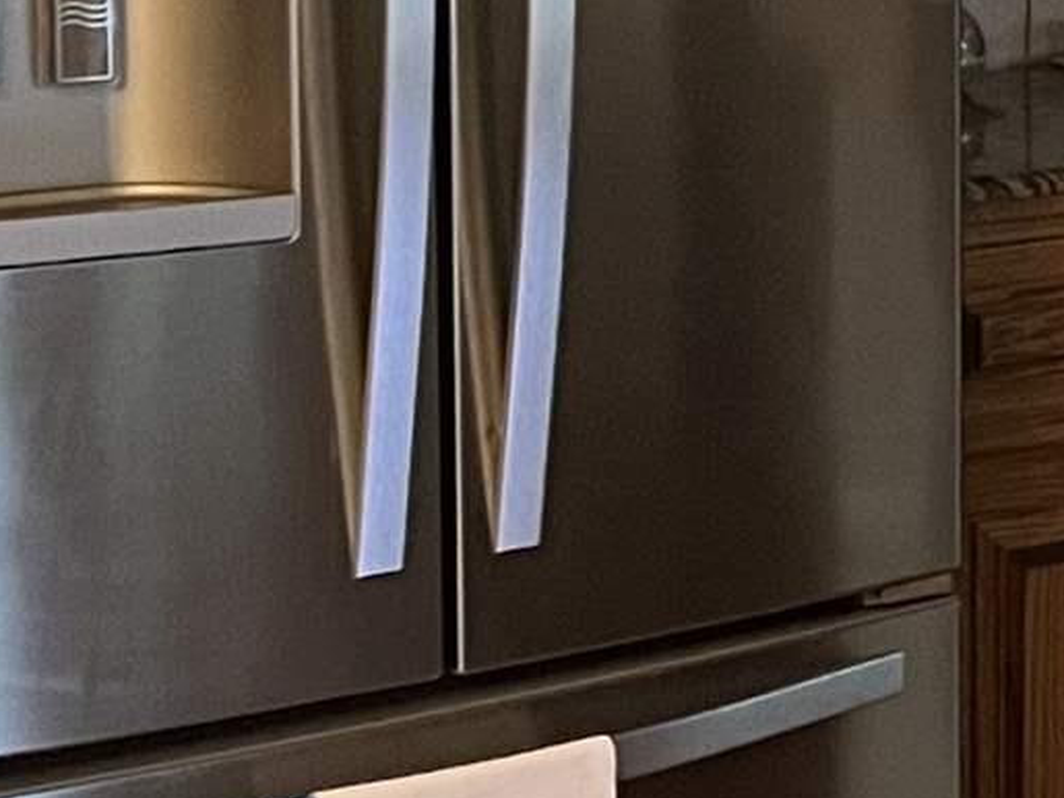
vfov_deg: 9.5
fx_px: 4763
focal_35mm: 155
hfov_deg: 10.8
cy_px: 50
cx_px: 2570
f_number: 1.6
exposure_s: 1/40
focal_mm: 5.1
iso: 400
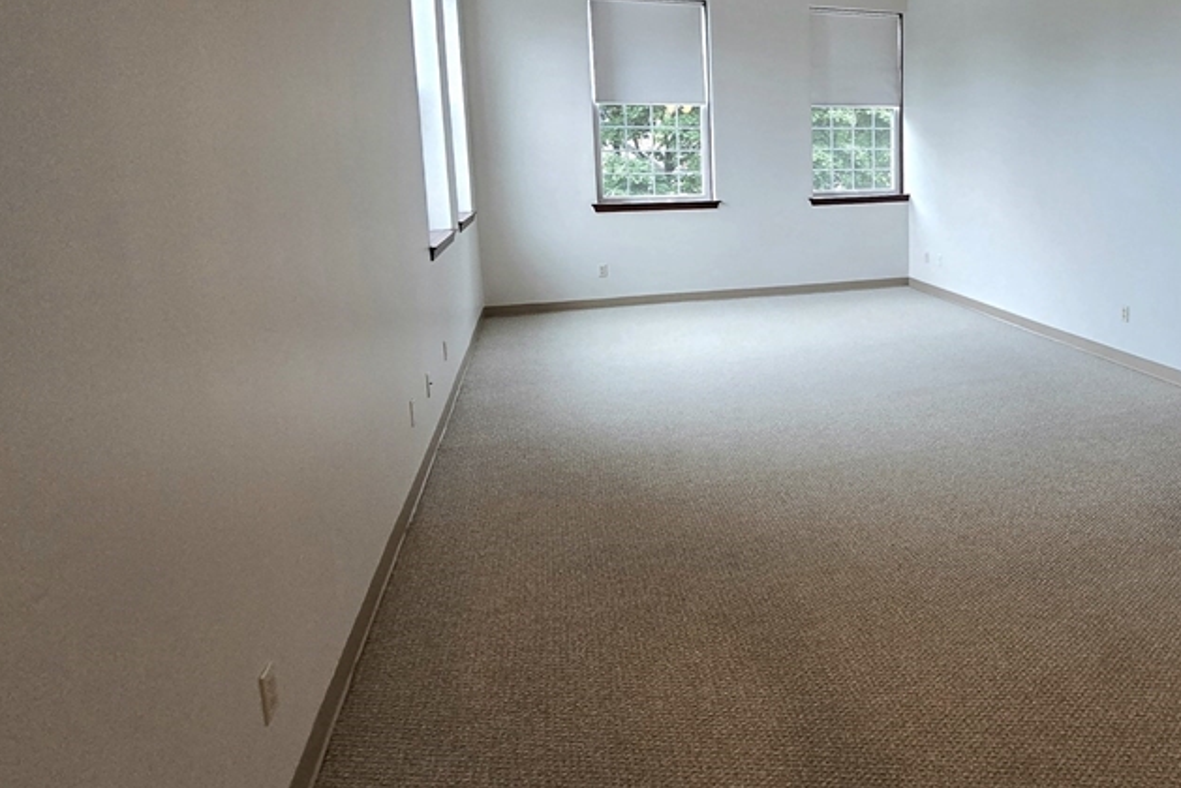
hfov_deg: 72.3
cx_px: 905
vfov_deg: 55.5
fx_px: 722
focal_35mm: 22
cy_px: 236
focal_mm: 2.2
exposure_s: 1/60.2
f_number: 2.2
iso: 200
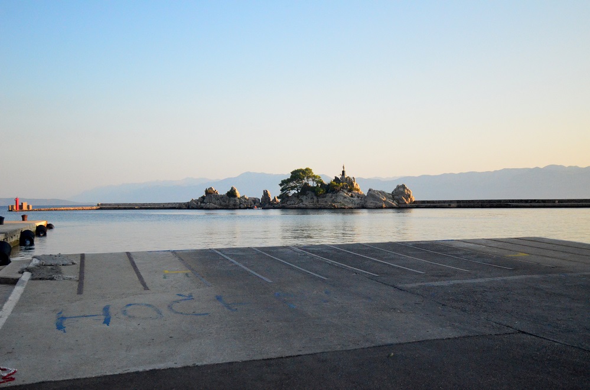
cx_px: 295
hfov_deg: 53.2
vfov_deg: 36.7
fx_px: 589
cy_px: 195
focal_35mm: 36
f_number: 4
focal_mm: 24
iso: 3600
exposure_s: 1/8000
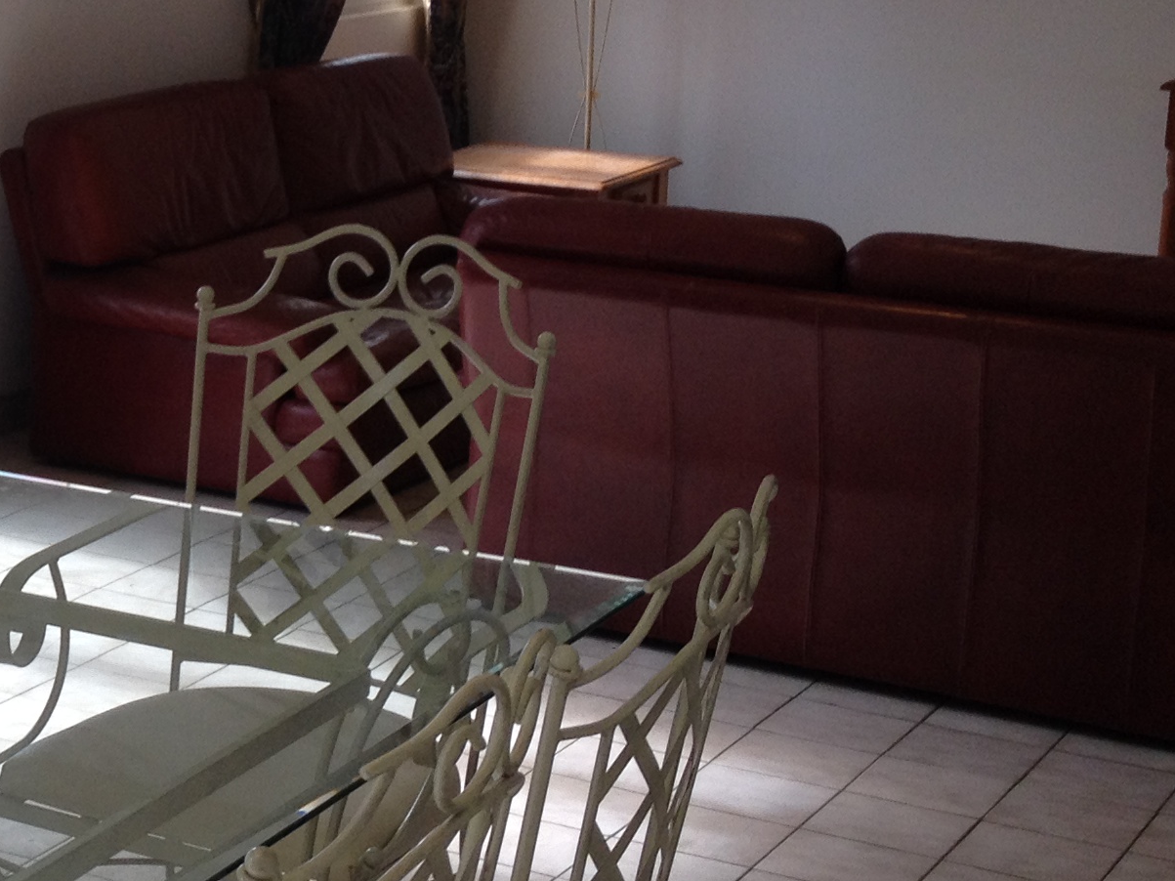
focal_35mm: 95
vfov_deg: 15.5
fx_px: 3224
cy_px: 351
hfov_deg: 19.7
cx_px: -137
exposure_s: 1/120
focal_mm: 4.28
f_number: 2.4
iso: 64
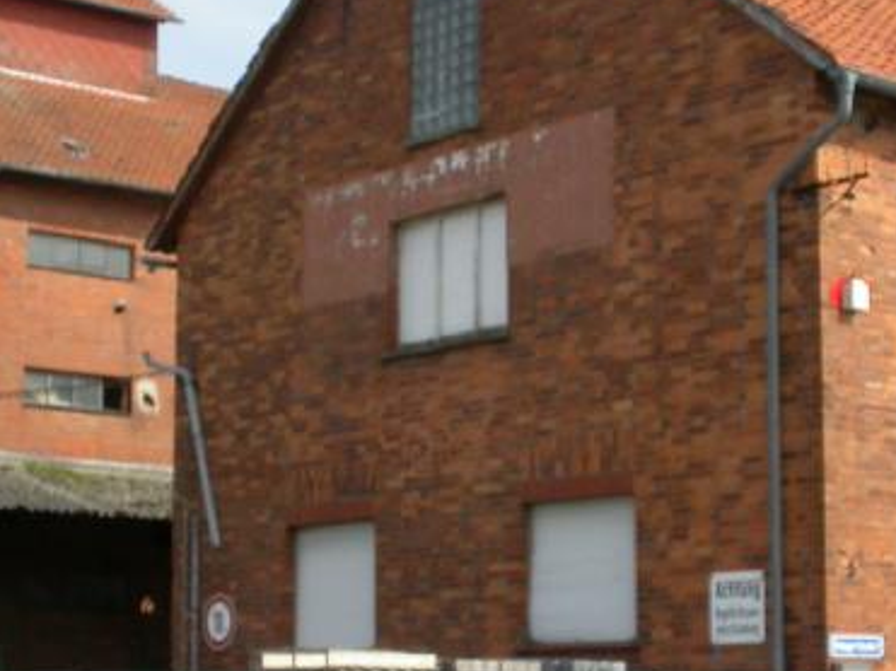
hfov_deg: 23.8
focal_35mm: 82
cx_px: 498
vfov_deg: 18.0
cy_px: 422
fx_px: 2122
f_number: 5.3
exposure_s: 1/439
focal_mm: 7.85
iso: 100
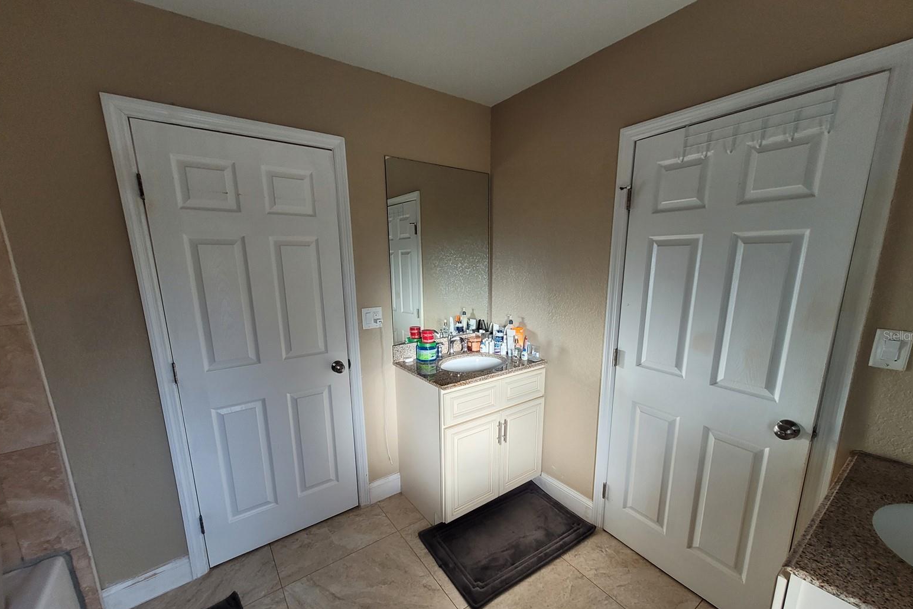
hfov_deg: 104.2
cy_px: 335
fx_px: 355
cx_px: 466
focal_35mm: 14
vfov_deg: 81.0
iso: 100
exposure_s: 1/60
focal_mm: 1.74
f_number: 2.2
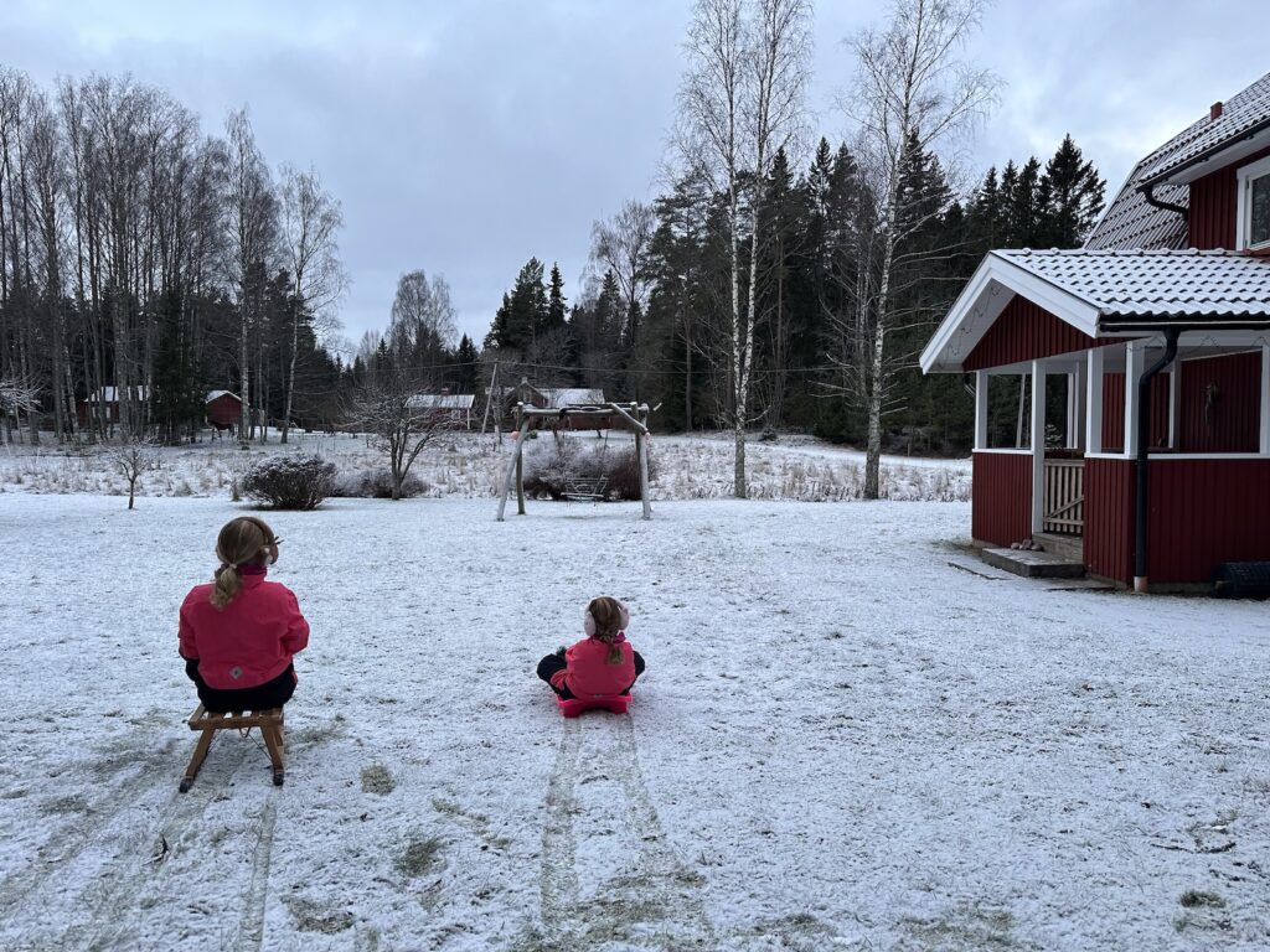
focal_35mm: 24
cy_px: 476
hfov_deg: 71.6
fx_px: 881
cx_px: 635
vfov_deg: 56.8
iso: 160
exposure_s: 1/100
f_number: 1.78
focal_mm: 6.86
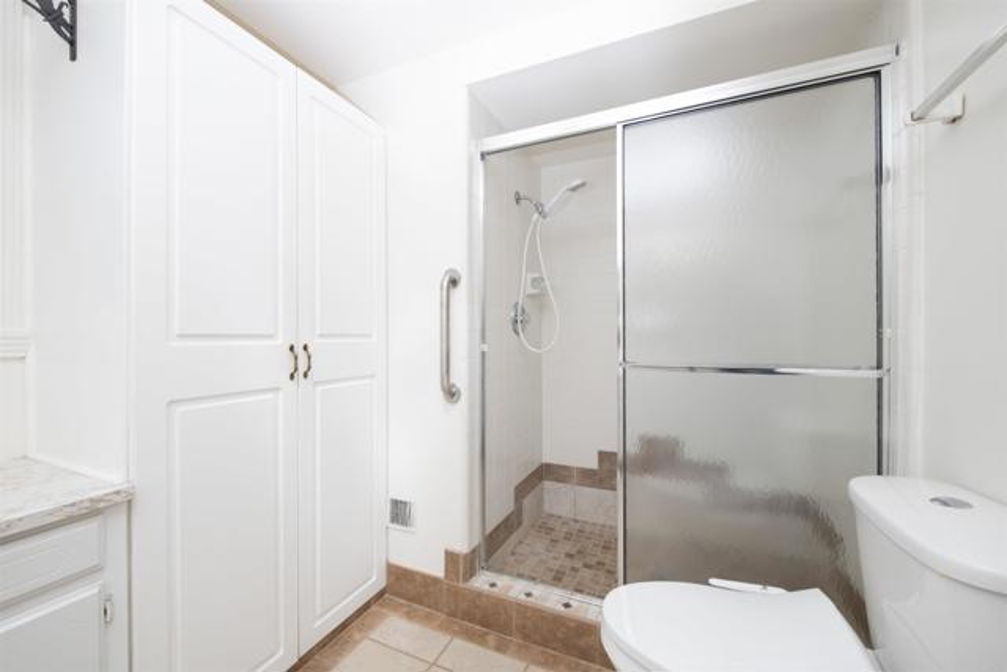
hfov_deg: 104.2
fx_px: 392
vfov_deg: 81.2
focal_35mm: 14
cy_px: 336
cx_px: 504
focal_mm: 14
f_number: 7.1
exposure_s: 1/200
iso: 320
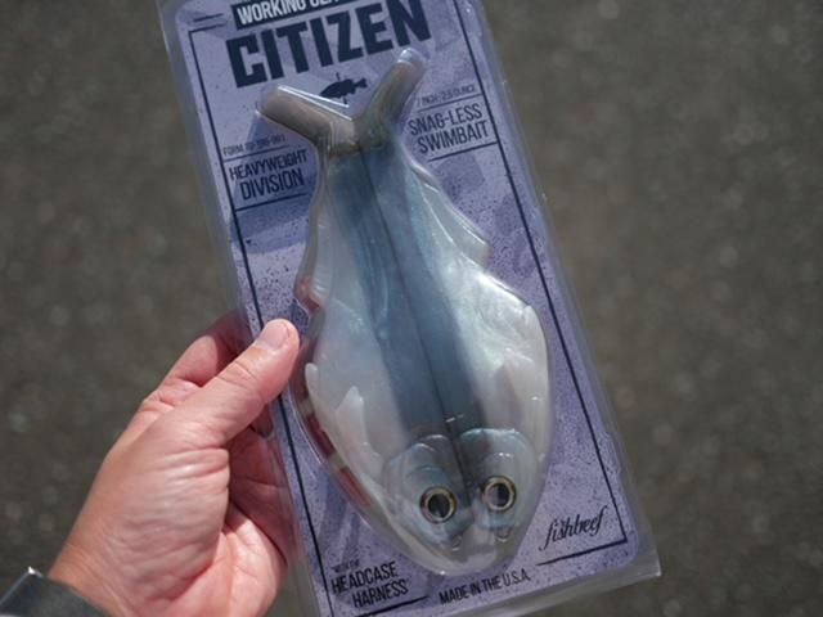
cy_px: 308
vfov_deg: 36.0
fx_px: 951
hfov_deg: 46.8
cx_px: 412
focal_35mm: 40
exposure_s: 1/10000
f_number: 1.7
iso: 200
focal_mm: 20
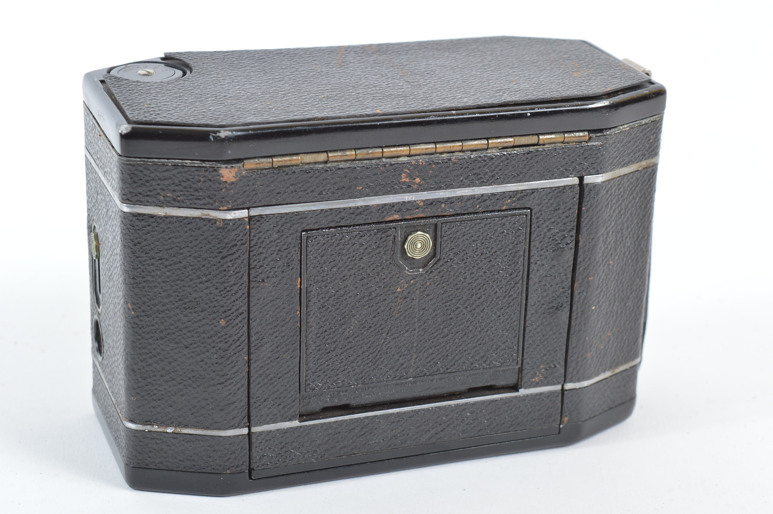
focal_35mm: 82
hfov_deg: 24.6
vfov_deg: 16.5
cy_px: 257
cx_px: 386
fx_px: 1770
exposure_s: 1/100
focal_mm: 55
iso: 100
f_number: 11
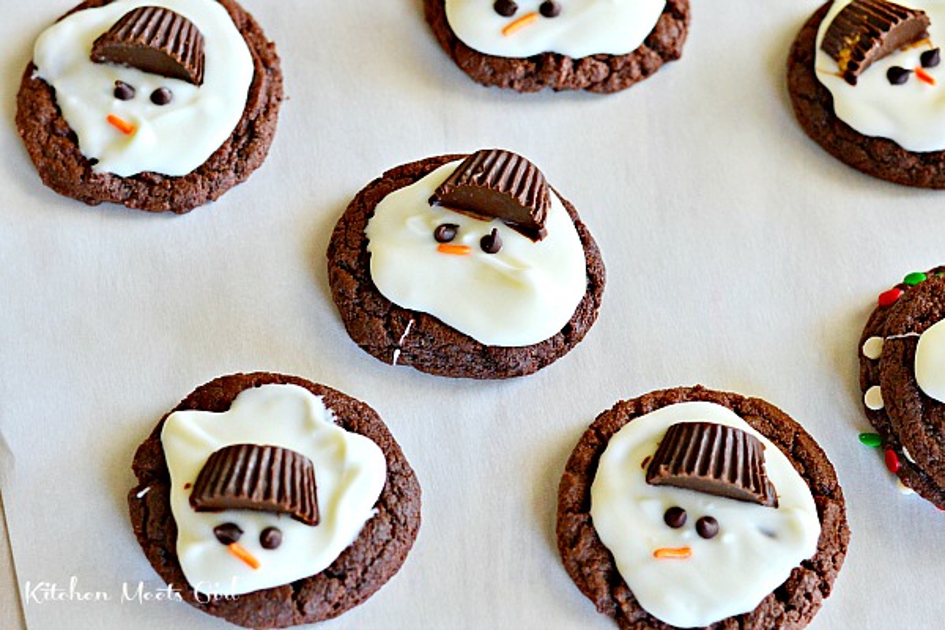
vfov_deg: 18.2
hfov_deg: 27.0
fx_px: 1969
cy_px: 315
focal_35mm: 75
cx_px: 472
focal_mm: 50
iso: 800
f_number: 3.5
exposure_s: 1/60
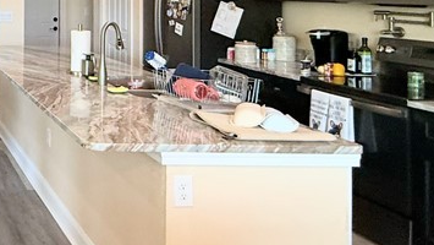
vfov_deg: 25.3
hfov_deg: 36.1
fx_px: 507
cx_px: -87
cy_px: -20
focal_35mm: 44
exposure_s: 1/120
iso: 250
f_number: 2.2
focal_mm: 2.22
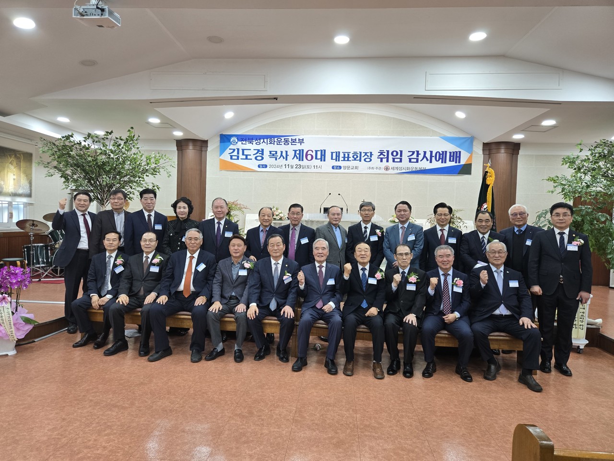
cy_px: 230
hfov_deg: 73.9
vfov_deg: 58.9
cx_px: 307
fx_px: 408
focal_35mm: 23
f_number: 1.8
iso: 125
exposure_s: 1/120
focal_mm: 5.4
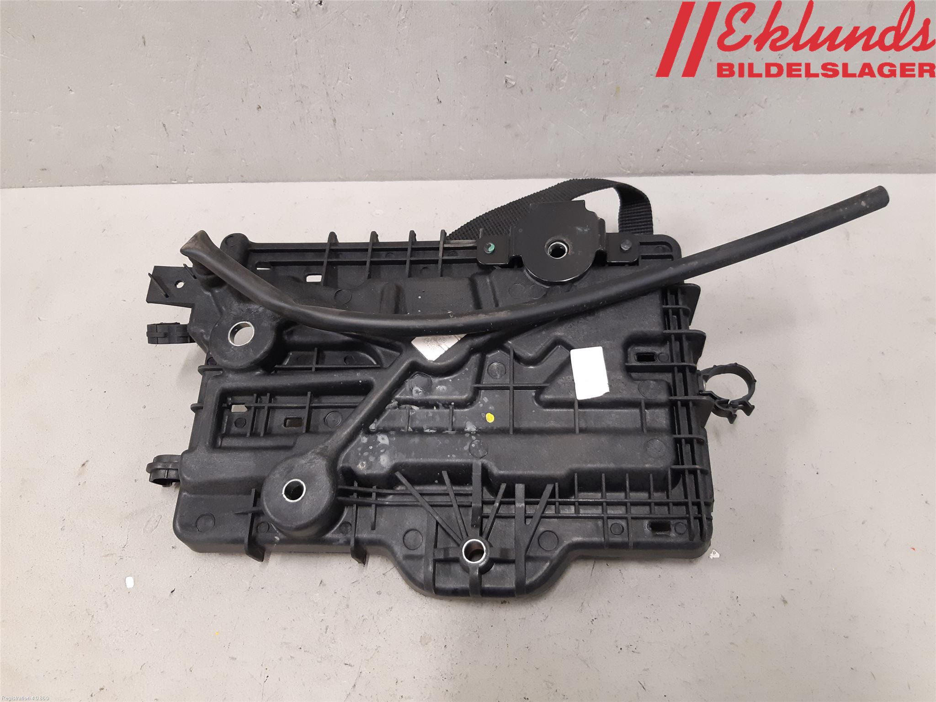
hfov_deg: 67.3
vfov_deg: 53.1
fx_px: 703
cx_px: 468
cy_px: 351
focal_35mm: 26
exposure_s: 1/50
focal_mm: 3.93
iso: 250
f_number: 1.7
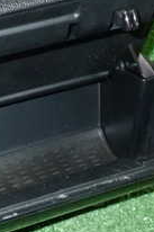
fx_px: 585
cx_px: -51
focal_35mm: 91
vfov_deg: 22.4
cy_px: 140
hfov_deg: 14.3
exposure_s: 1/30
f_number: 6.3
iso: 800
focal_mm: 5.4
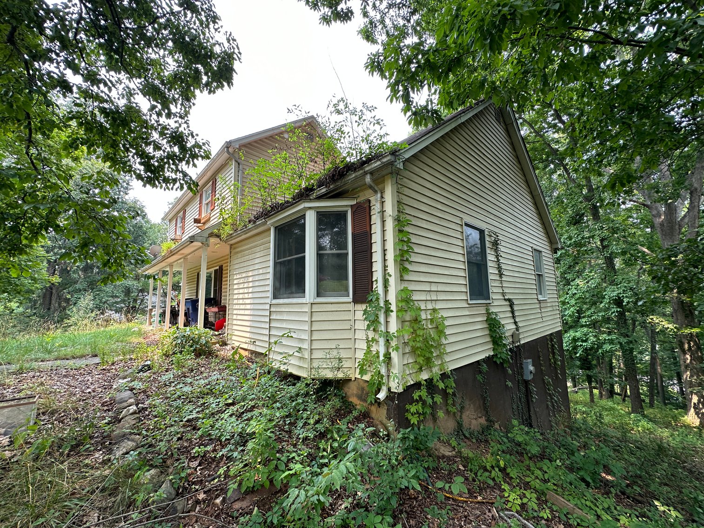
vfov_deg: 85.7
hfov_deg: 102.1
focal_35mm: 14
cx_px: 352
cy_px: 264
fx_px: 285
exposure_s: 1/208
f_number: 2.2
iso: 40
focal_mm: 2.22
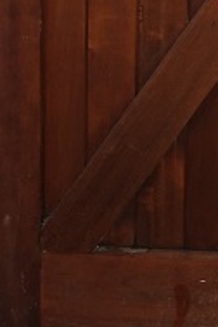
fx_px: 1181
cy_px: -159
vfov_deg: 14.7
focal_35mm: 130
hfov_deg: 10.1
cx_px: 370
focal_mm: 8.8
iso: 200
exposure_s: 1/30
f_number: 1.8
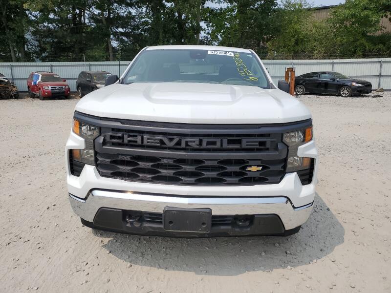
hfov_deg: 67.3
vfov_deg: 53.1
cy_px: 146
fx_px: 294
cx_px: 196
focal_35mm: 26
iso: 50
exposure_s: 1/5000
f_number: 1.5
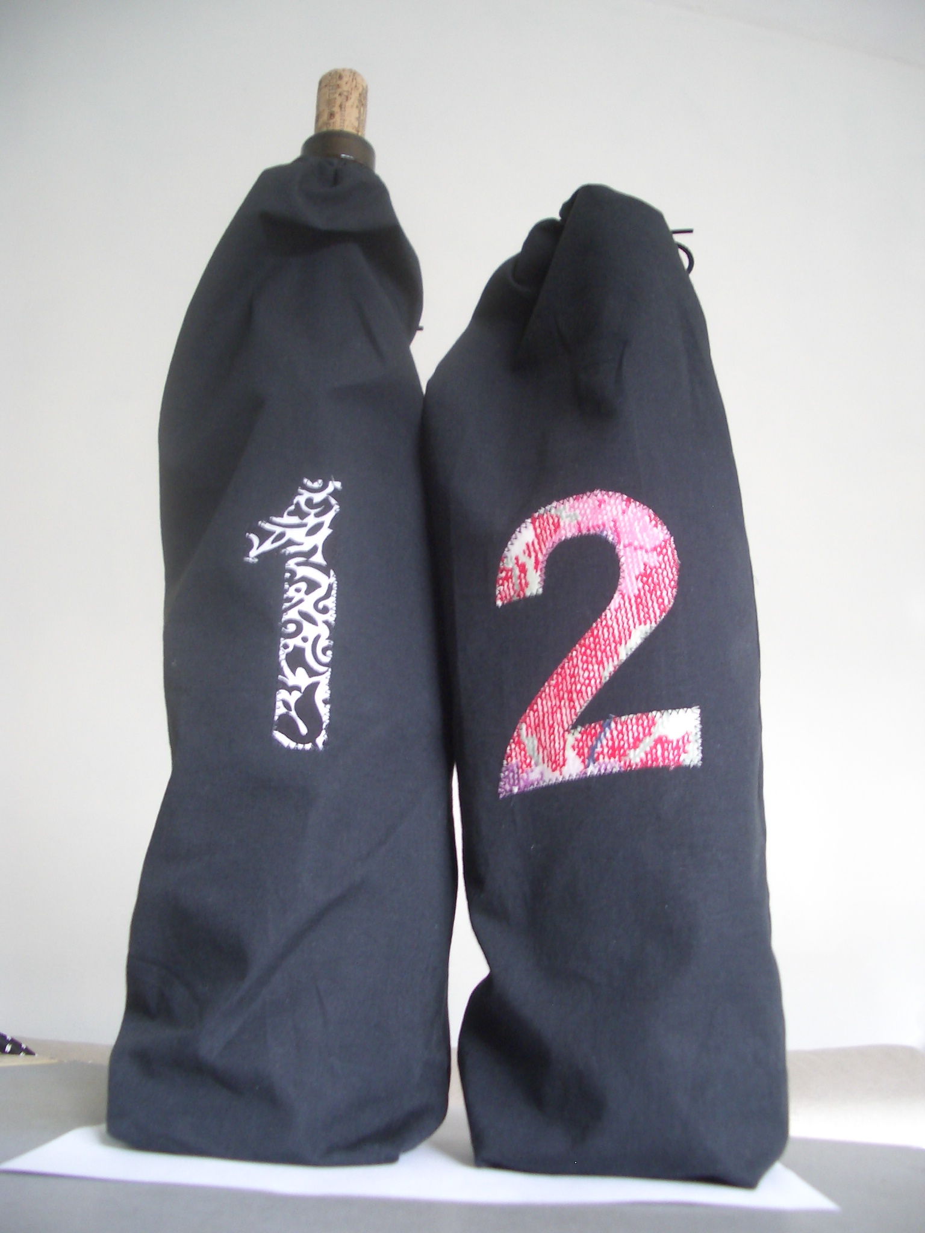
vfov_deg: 52.6
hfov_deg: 40.7
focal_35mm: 35
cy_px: 616
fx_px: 1247
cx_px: 462
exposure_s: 1/13
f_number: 2.6
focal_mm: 5.8
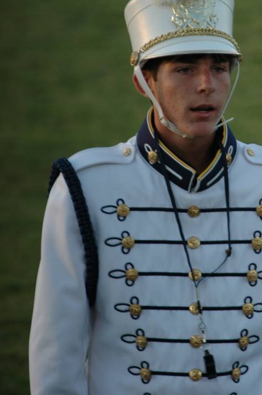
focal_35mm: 853
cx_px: 179
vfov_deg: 2.4
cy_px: 122
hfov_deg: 1.6
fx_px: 9338
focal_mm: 400
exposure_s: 1/80
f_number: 5.6
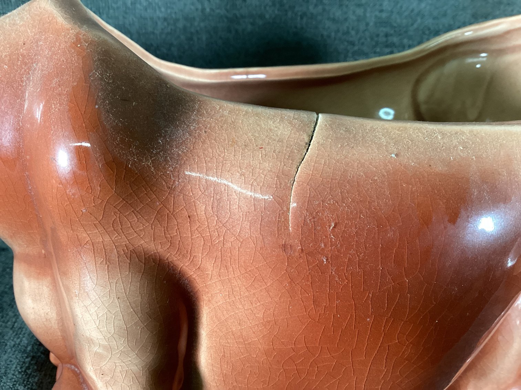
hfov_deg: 58.3
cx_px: 260
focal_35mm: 31
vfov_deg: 45.4
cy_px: 195
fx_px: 467
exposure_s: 1/60
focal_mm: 3.3
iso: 160
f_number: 2.4
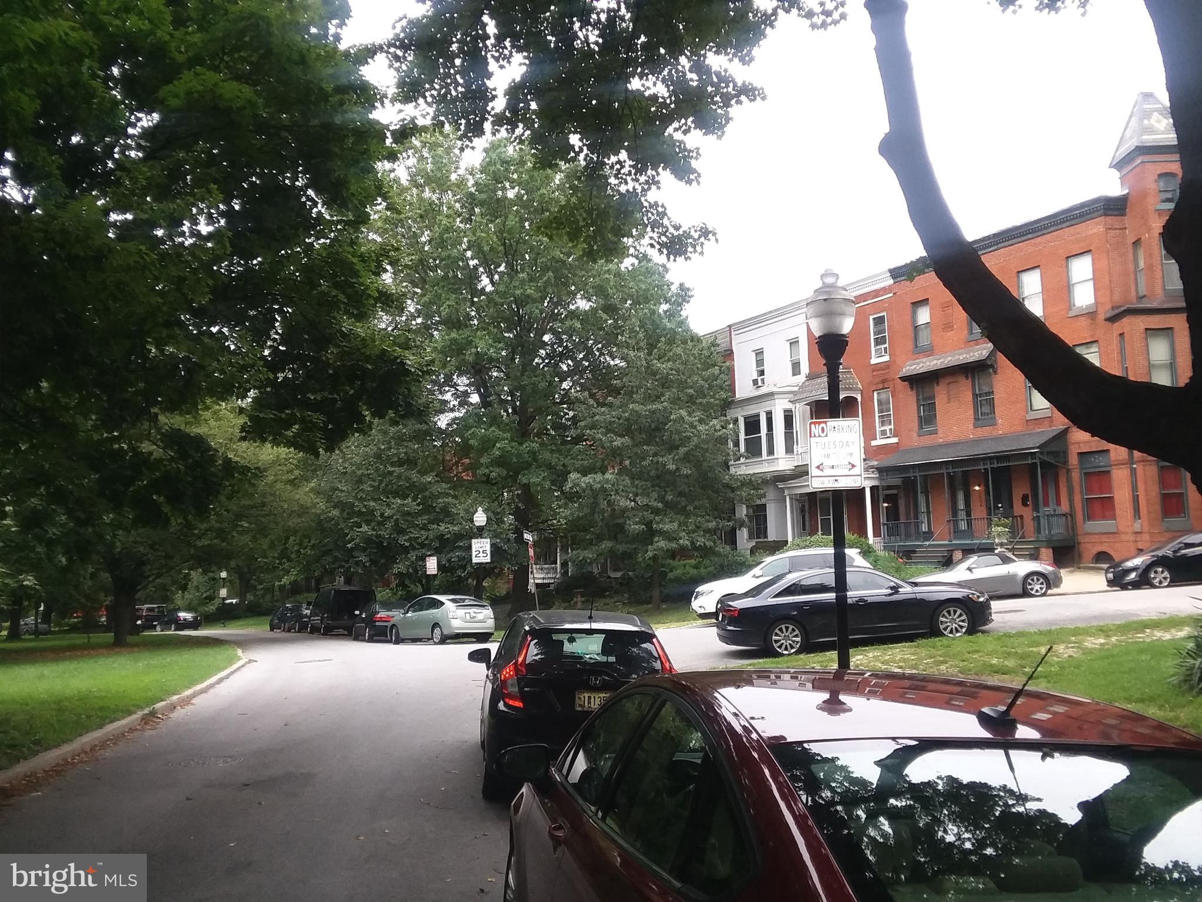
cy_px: 451
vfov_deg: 48.2
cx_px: 601
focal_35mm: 29
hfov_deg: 61.7
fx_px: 1007
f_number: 1.9
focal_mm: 2.47
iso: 40
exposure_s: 1/179
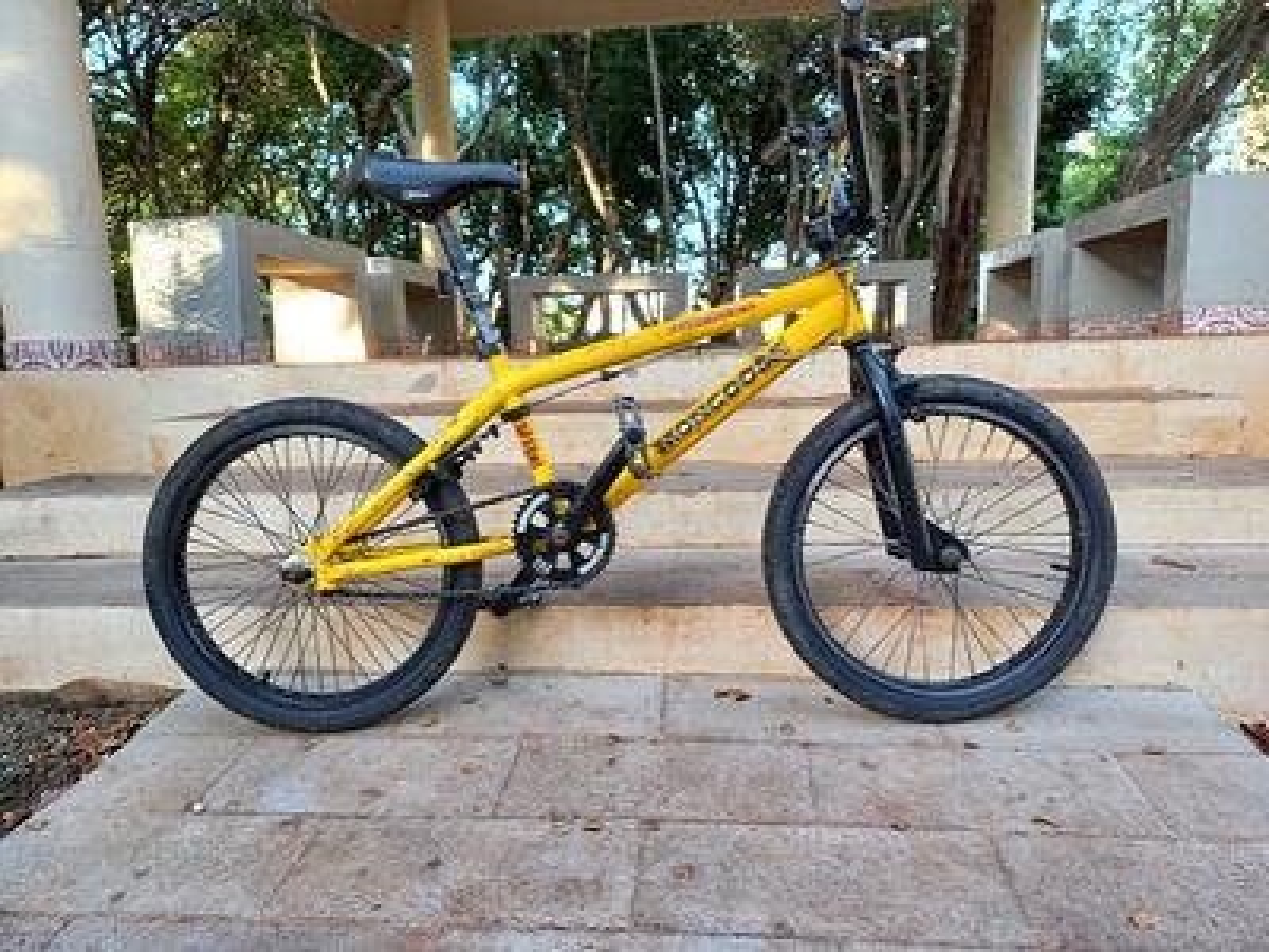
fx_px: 916
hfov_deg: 69.4
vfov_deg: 54.9
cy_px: 476
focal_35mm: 25
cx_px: 634
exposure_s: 1/60.2
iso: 100
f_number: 1.8
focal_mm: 4.65
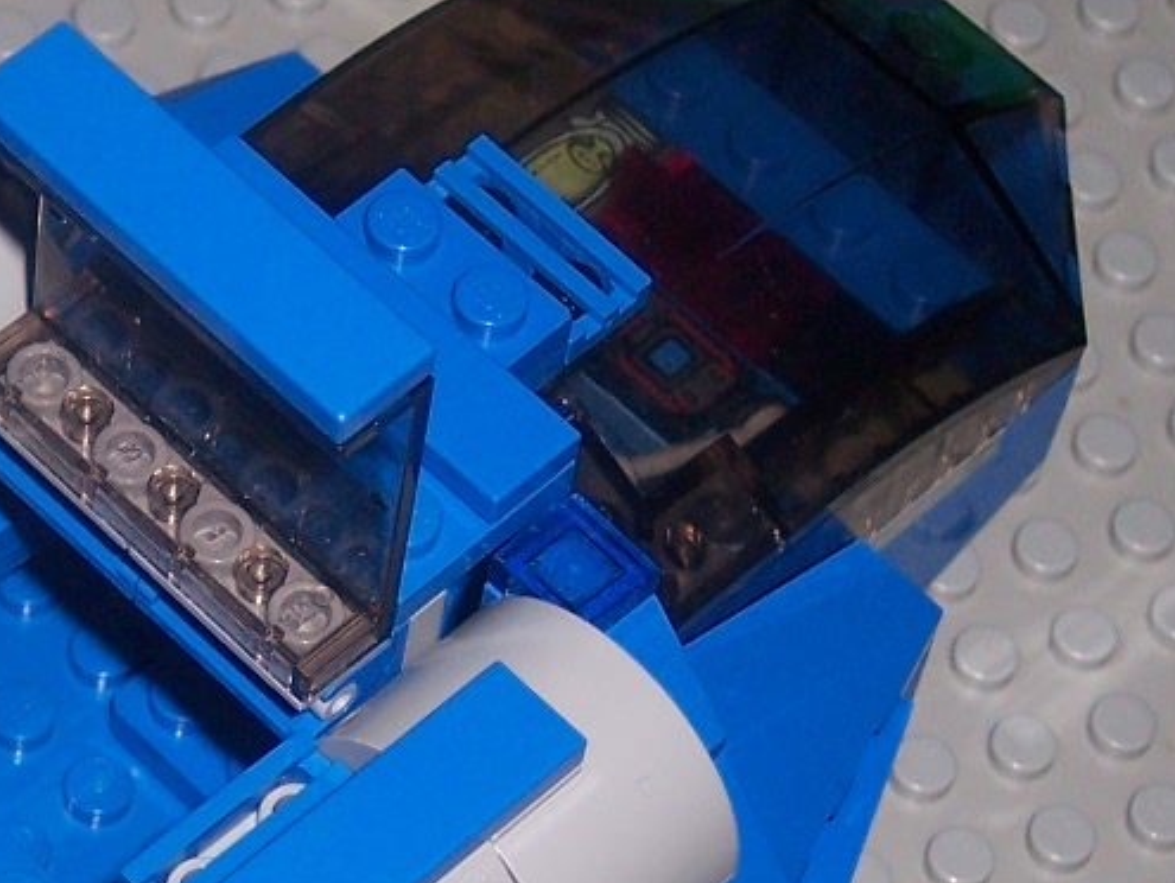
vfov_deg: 9.5
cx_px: 207
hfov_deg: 12.5
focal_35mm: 157
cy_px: 627
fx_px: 5333
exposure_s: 1/60
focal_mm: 10.7
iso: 100
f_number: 3.4
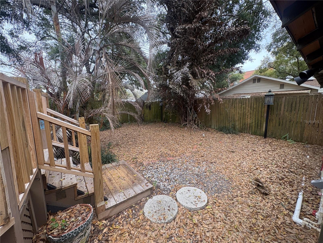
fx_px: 131
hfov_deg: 102.1
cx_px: 162
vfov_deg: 85.7
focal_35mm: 14
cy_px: 122
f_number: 2.2
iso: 40
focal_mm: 2.22
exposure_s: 1/99
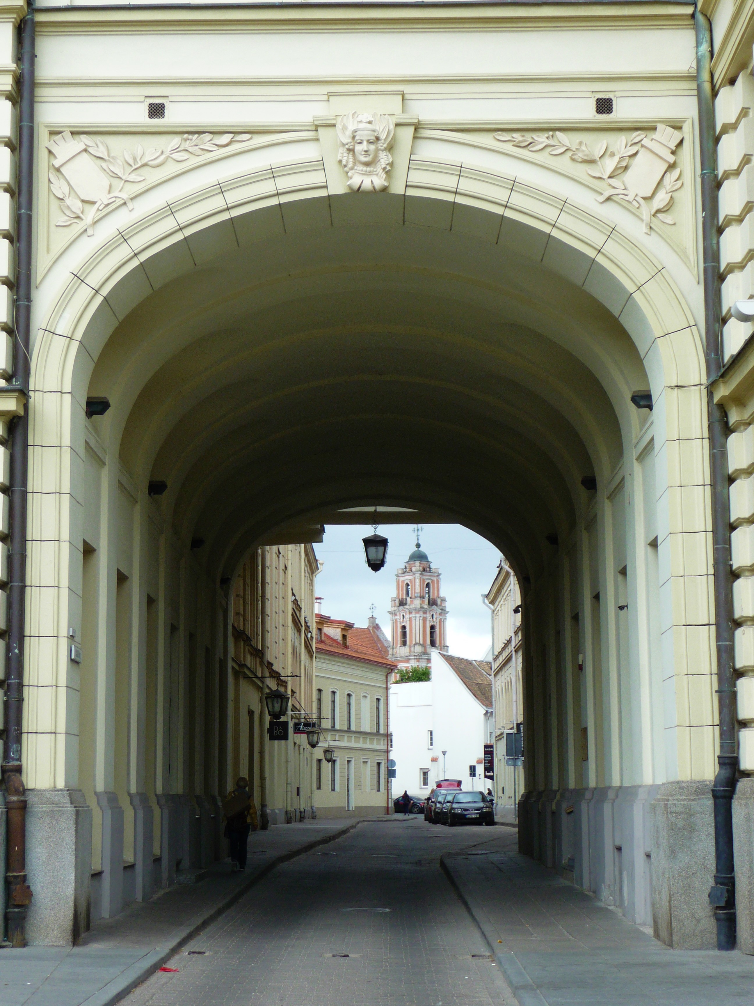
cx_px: 377
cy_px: 503
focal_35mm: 62
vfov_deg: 31.2
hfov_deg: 23.7
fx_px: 1801
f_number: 4.5
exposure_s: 1/160
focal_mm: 10.5
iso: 100
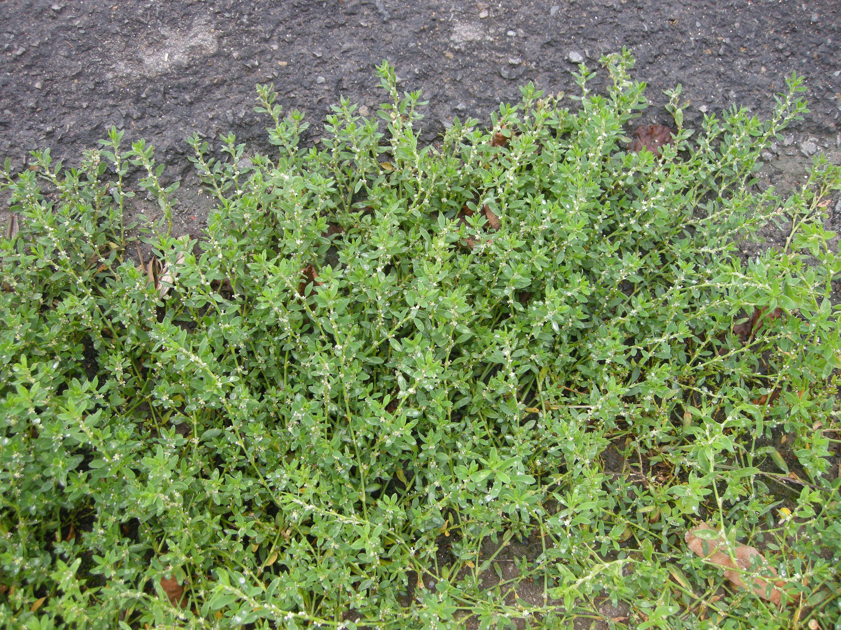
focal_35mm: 35
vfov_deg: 40.7
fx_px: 850
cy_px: 315
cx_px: 420
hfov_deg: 52.6
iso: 64
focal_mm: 7.5
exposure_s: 1/89.6
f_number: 3.8
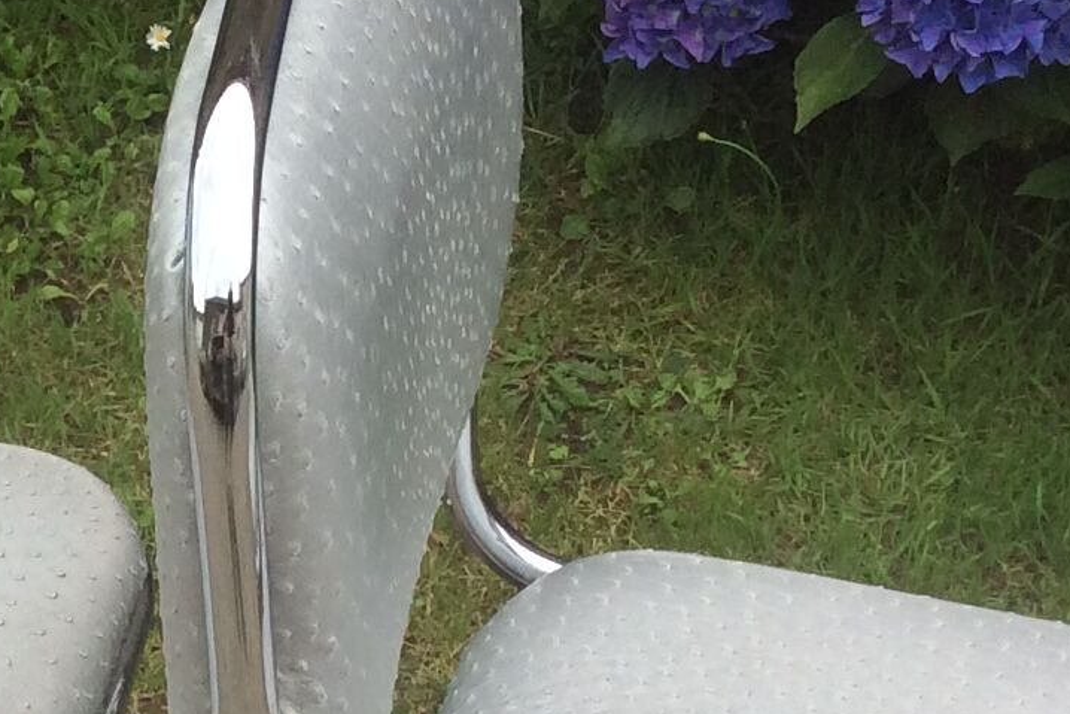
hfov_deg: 16.7
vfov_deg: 11.4
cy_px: 625
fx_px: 3567
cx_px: 30
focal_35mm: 120
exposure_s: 1/214
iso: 32
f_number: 2.4
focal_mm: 3.3
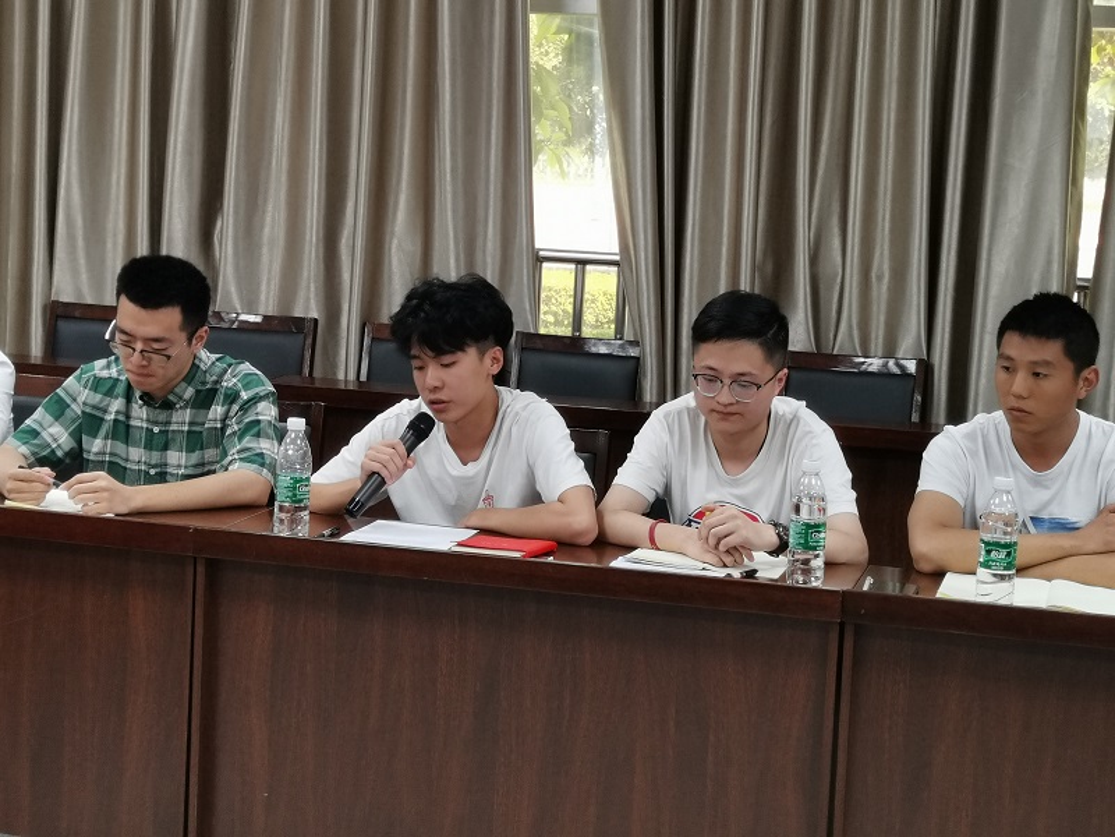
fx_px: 2126
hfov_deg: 29.4
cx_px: 558
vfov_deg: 22.3
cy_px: 418
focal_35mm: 66
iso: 160
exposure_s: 1/100
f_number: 1.4
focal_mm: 4.66
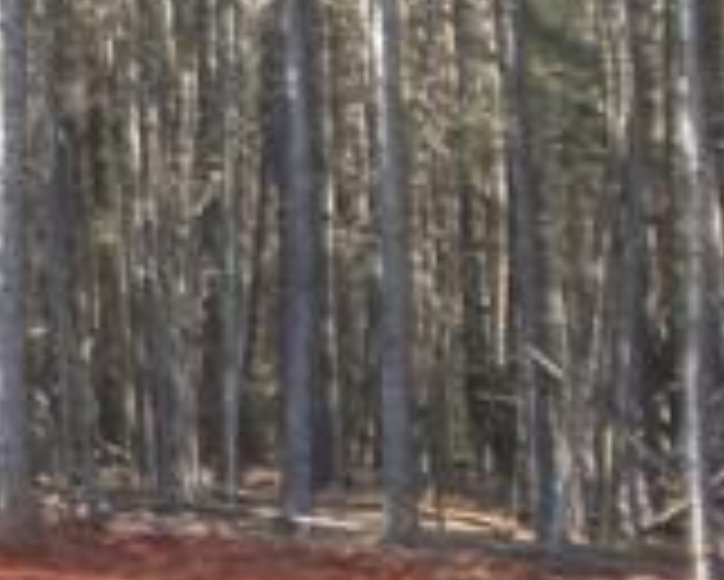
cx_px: -481
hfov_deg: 8.2
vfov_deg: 6.7
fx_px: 4910
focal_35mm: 229
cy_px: -31
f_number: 3.5
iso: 64
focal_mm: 6.6
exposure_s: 1/55.2
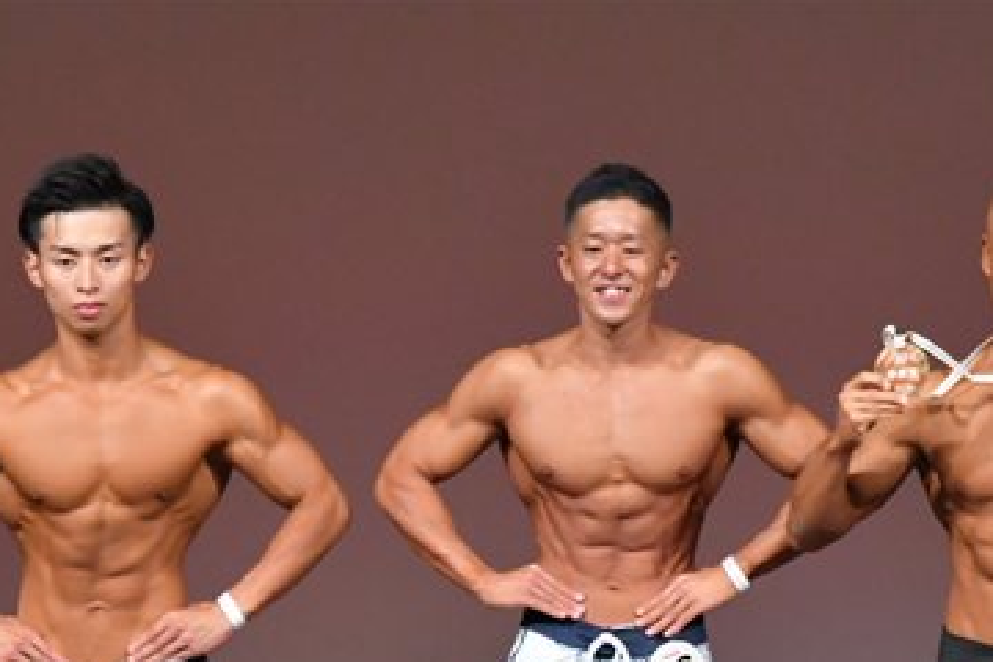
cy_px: 706
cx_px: 639
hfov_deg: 3.2
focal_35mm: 645
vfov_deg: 2.1
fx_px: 17790
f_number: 5.6
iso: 4000
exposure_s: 1/400
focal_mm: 200
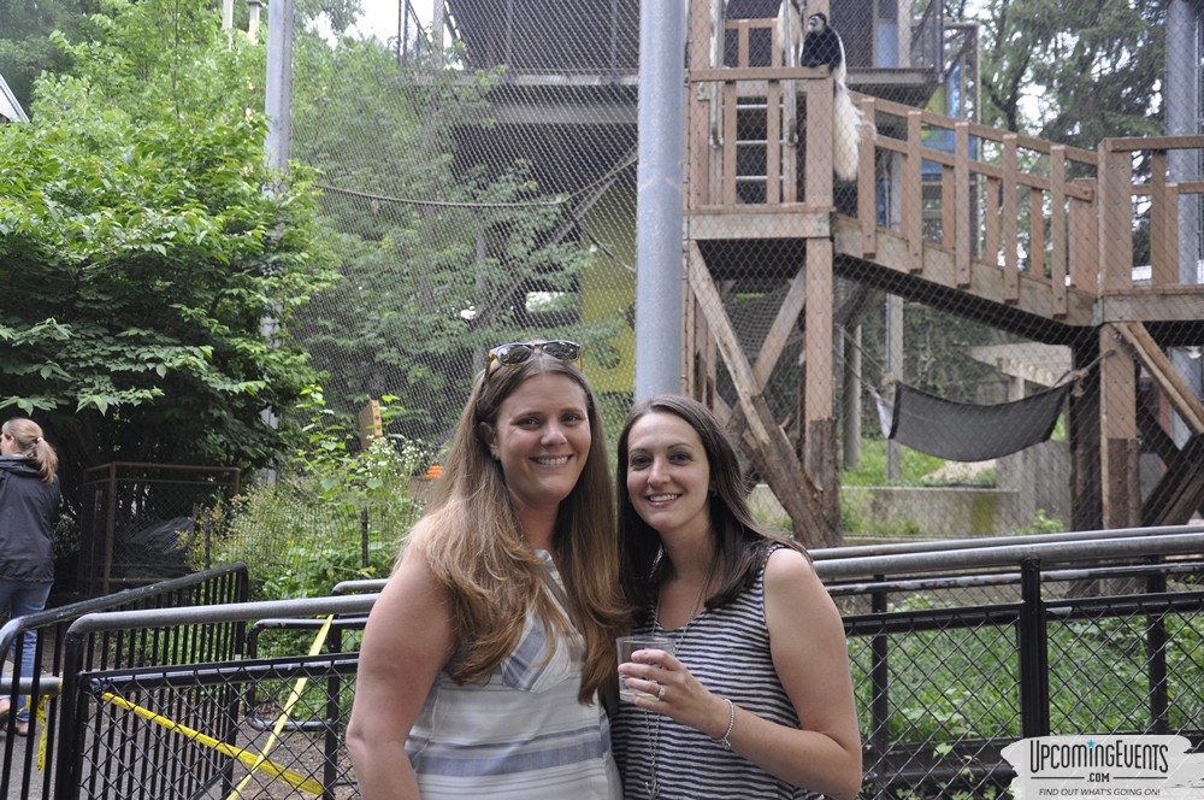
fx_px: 1303
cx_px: 602
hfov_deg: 49.6
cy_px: 400
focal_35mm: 39
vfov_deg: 34.1
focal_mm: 26
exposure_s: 1/60
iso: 400
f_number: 4
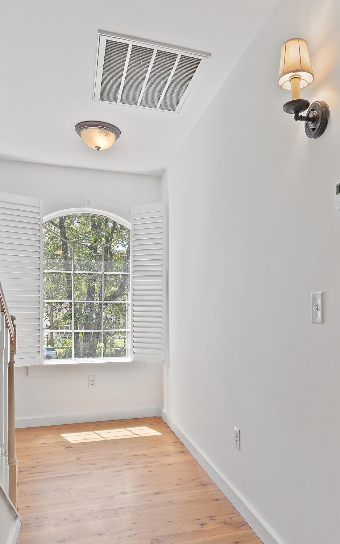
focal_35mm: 26
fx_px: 386
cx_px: 211
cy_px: 303
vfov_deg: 70.2
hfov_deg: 47.2
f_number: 4.5
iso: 100
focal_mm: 10
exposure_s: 1/8
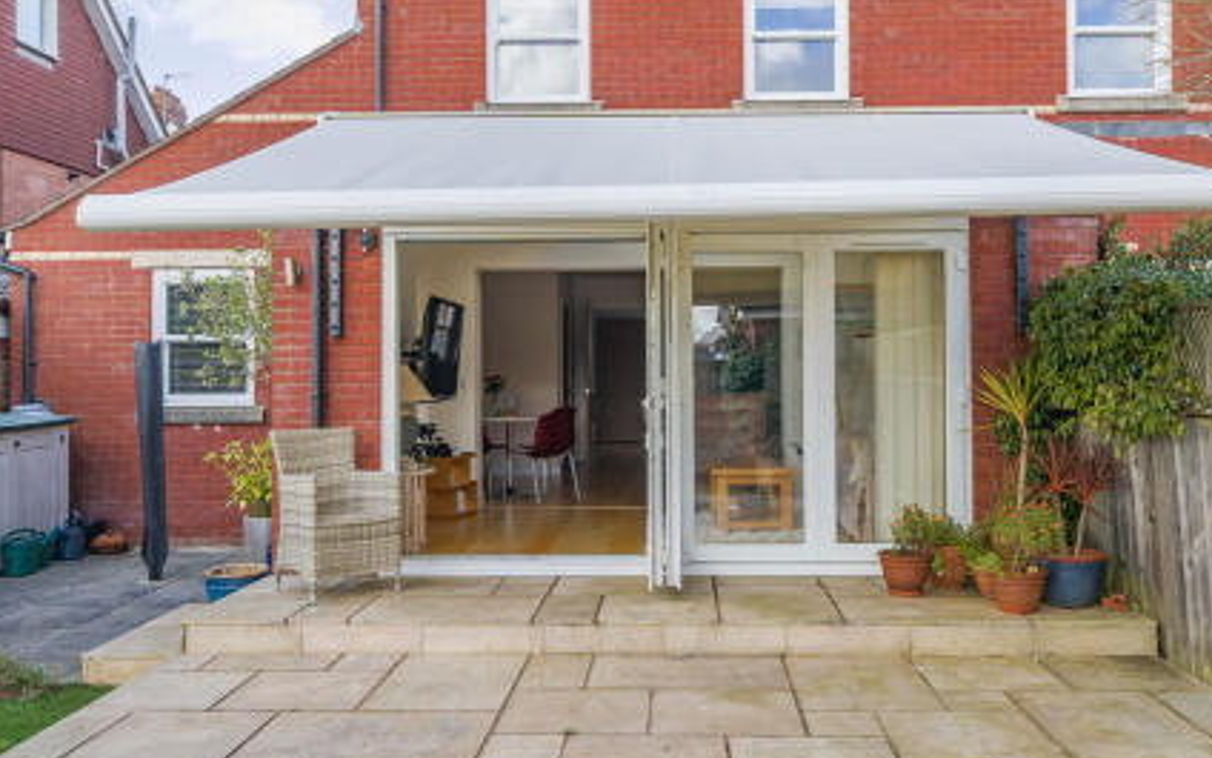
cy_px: 339
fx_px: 1057
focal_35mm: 32
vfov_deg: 39.4
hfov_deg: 59.5
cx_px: 677
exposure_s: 1/160
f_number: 8
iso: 400
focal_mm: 19
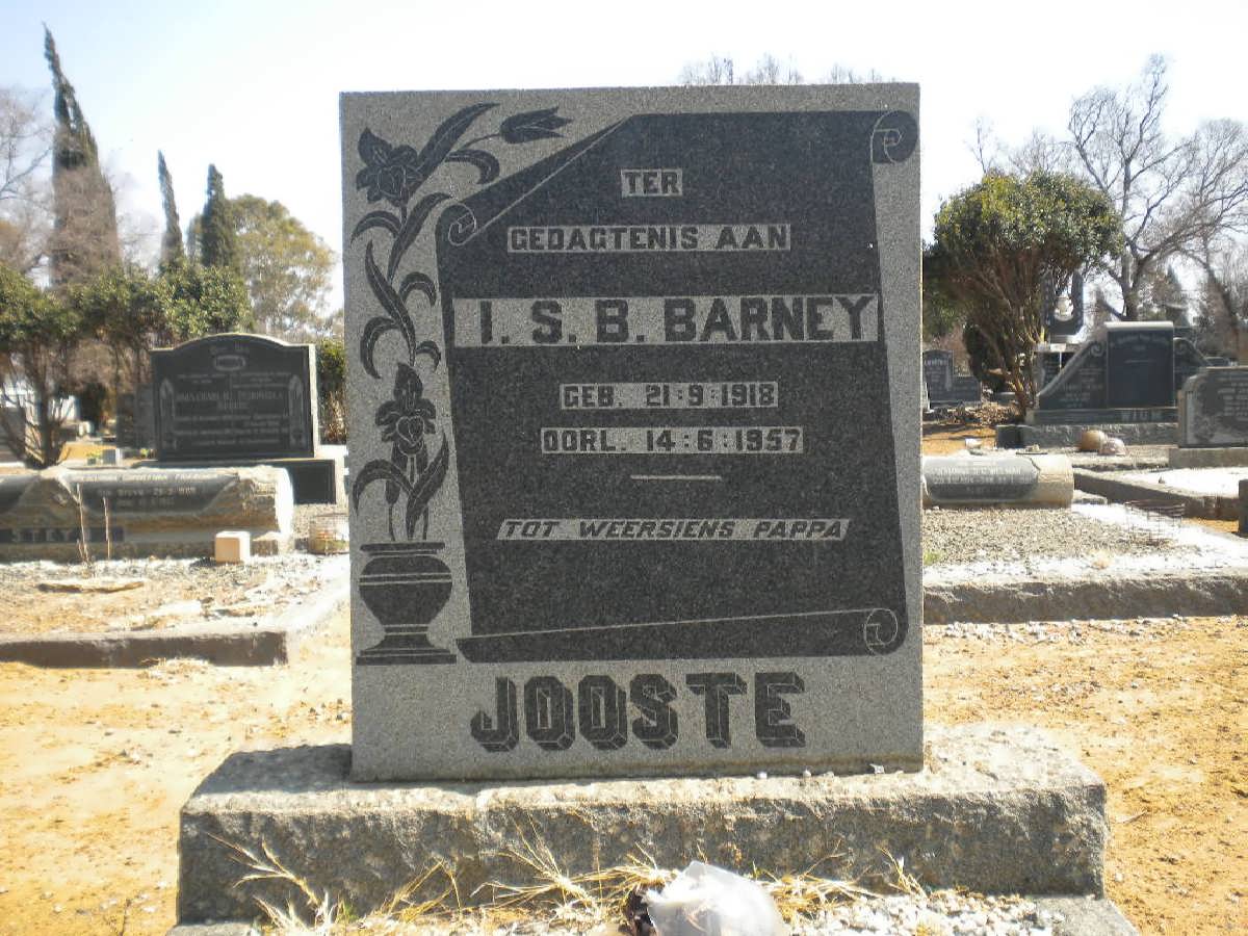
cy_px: 468
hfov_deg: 45.8
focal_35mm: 41
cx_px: 624
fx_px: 1478
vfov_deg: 35.1
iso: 80
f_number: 4.9
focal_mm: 7.4
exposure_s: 1/203
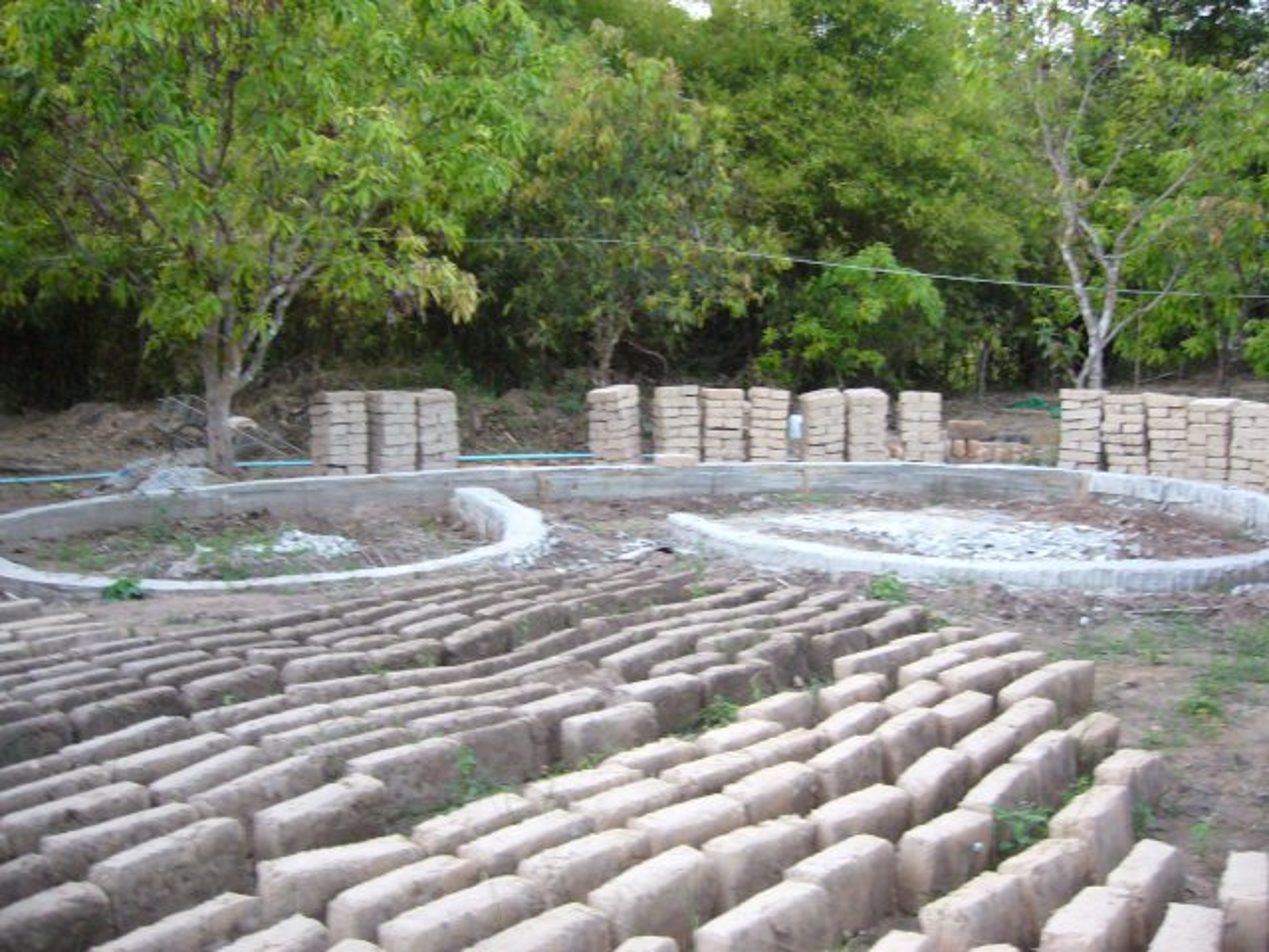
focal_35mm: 35
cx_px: 634
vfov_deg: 40.7
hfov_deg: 52.6
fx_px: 1283
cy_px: 476
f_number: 2.8
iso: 250
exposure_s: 1/30
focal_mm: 5.8
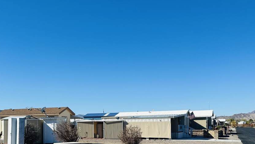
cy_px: 125
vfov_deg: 28.7
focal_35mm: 40
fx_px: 270
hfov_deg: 50.4
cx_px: 113
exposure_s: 1/6211
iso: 80
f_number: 1.78
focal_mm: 6.86
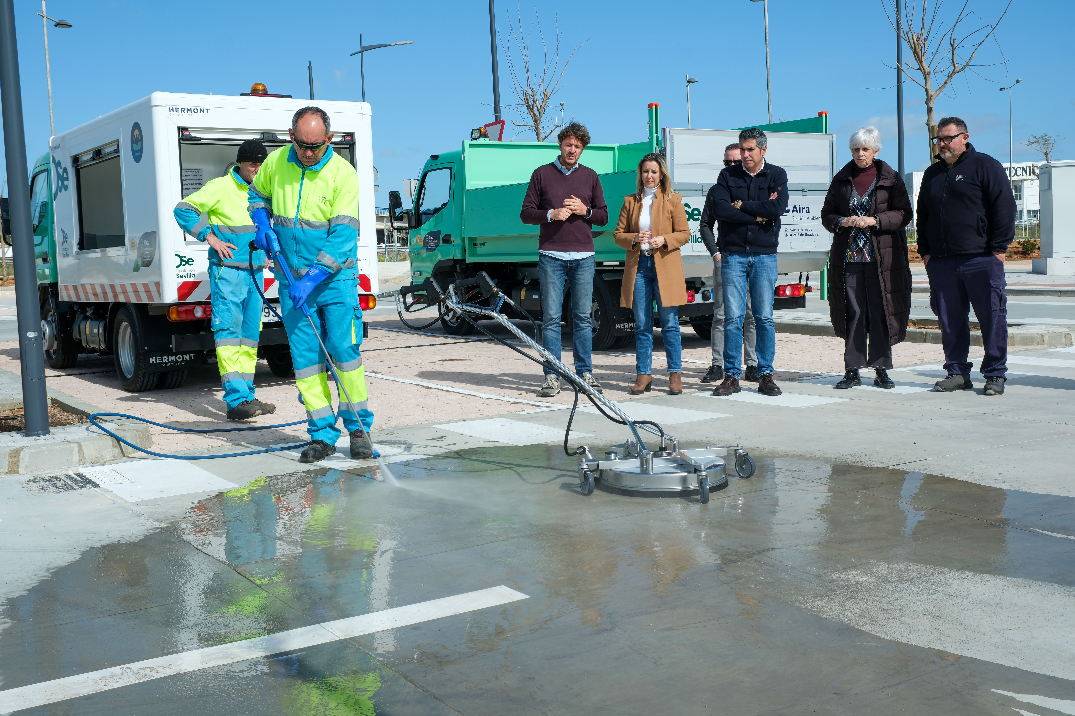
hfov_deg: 48.5
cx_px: 538
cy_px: 358
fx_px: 1194
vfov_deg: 33.4
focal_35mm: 40
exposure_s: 1/250
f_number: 9
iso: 125
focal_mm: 26.5
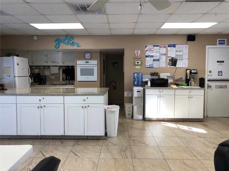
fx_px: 185
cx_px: 114
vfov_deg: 49.7
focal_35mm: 28
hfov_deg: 63.4
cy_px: 86
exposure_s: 1/40
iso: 25
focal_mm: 3.99
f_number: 1.8
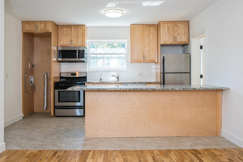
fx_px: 202
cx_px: 117
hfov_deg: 61.9
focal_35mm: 30
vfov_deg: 43.5
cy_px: 87
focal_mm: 24
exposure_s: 1/10
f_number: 10
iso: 200
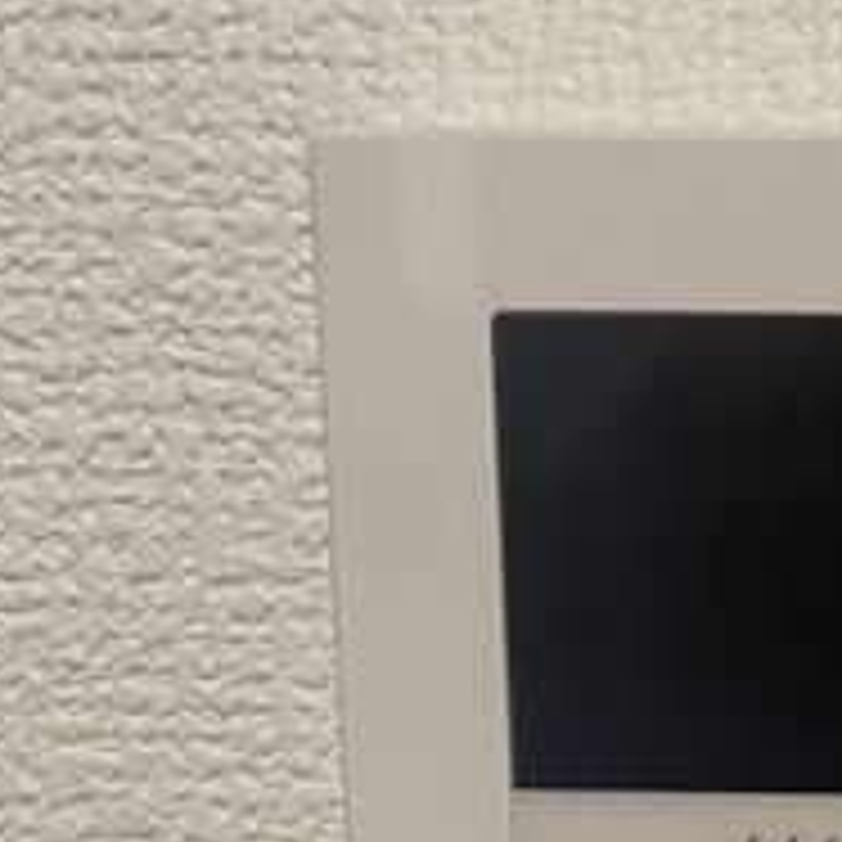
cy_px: 961
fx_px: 2367
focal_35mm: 86
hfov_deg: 18.4
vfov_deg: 19.2
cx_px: 1184
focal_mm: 4.2
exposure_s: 1/60
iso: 200
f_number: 1.6
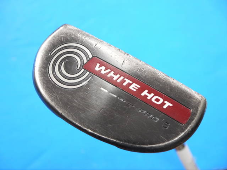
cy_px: 85
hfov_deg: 23.3
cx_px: 114
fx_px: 551
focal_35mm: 84
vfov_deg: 17.6
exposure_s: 1/60
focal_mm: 42
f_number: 5.6
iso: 800
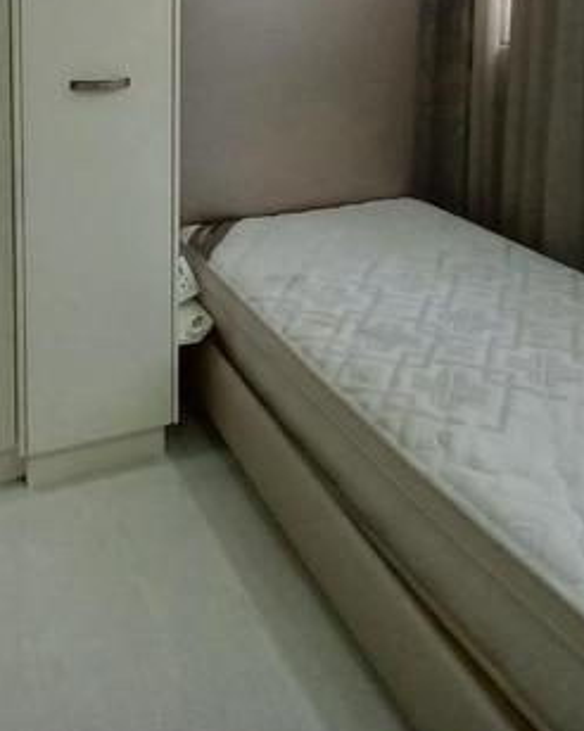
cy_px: 36
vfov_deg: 47.1
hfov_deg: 43.8
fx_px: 714
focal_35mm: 33
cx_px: 188
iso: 160
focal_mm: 1.13
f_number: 2.2
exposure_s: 1/40
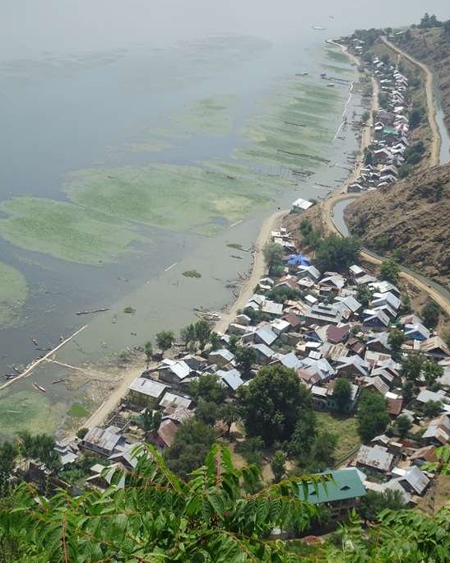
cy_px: 277
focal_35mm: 67
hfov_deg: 22.8
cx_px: 225
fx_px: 1116
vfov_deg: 28.3
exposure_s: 1/500
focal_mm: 10.95
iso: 80
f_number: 4.5
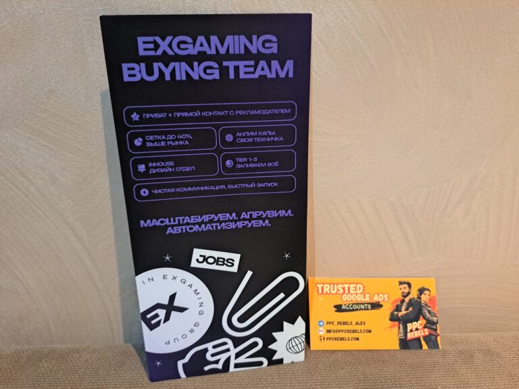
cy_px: 194
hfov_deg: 71.6
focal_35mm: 24
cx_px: 260
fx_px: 360
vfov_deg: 56.8
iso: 320
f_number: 1.8
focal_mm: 5.23
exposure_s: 1/25
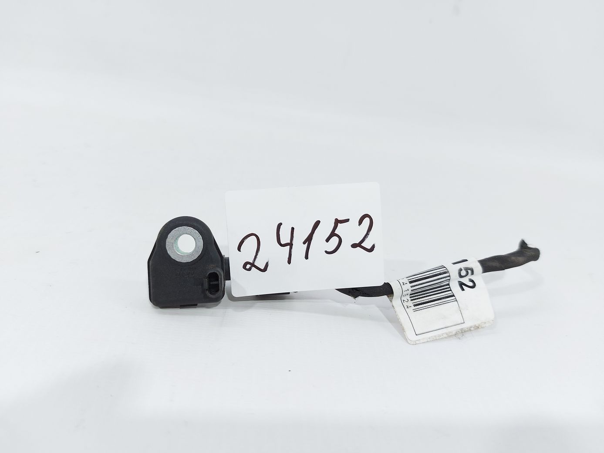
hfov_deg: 71.6
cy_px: 226
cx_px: 302
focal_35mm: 24
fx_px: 419
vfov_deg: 56.8
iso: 50
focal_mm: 5.23
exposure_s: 1/50
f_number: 1.8
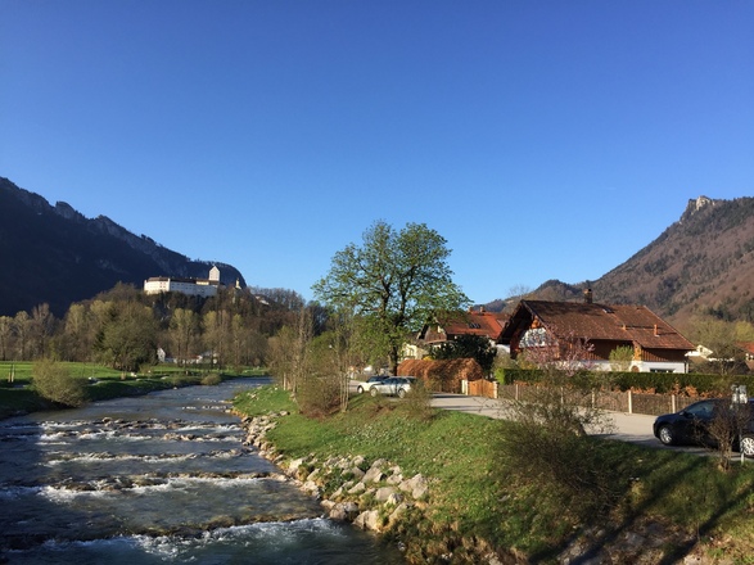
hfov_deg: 61.7
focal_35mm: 29
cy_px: 282
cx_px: 377
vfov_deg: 48.2
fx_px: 632
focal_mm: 4.15
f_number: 2.2
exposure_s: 1/942
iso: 32
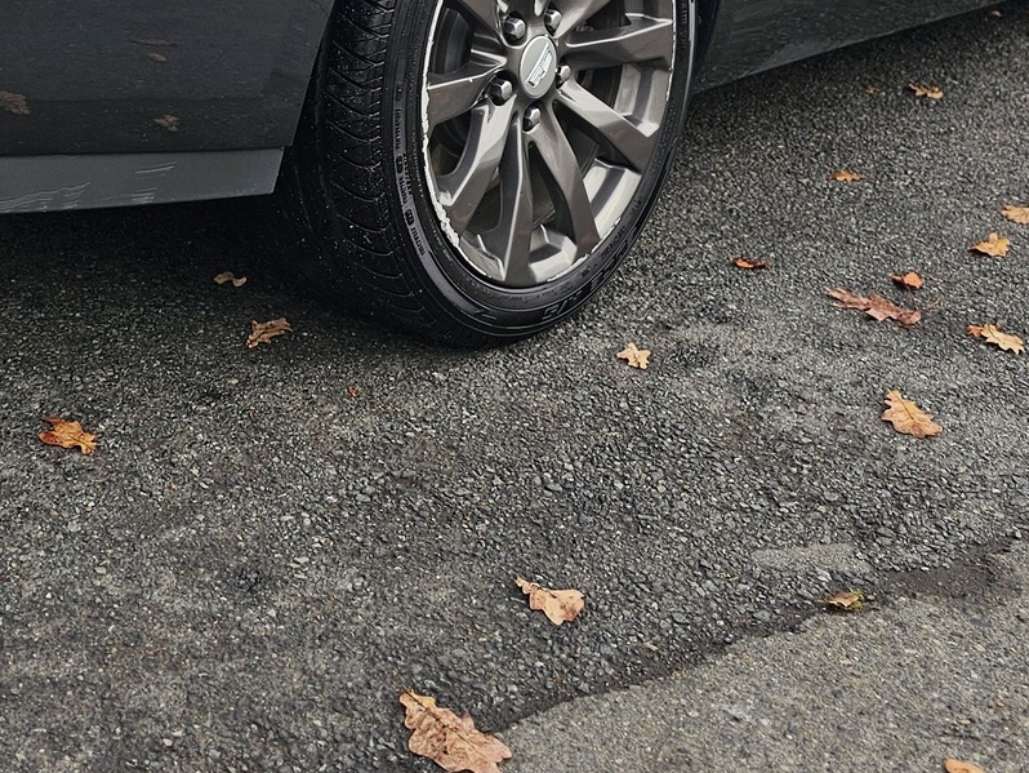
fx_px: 1754
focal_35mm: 59
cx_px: 254
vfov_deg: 22.6
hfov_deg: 32.1
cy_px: -181
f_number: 1.7
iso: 10
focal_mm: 6.3
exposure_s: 1/120
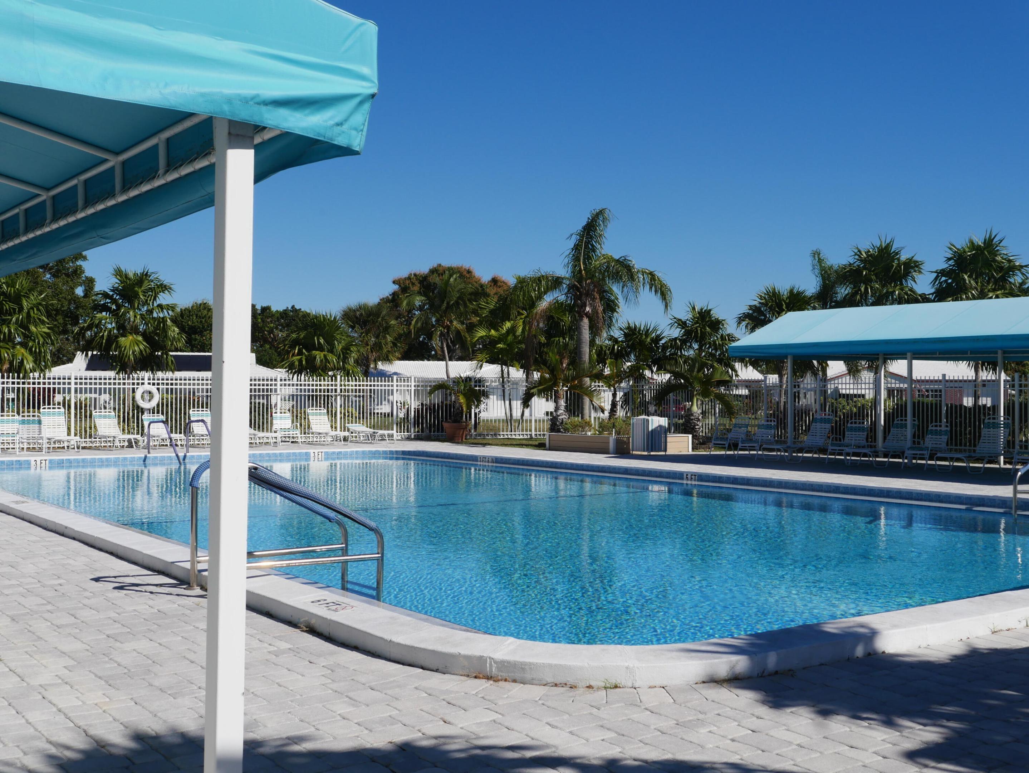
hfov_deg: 46.8
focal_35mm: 40
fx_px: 1189
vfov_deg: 36.0
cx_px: 514
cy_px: 386
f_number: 10
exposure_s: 1/640
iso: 200
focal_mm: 20
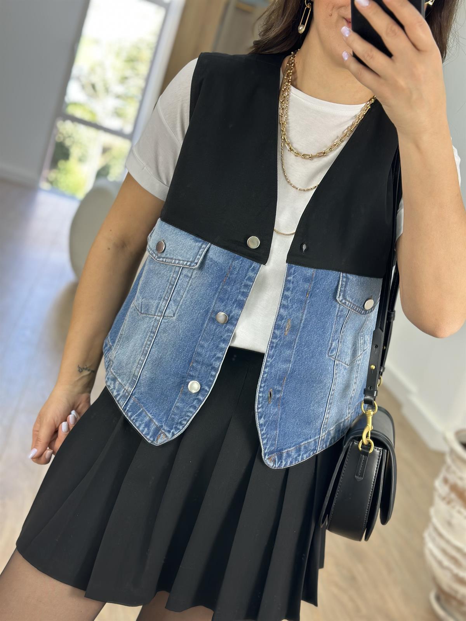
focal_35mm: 48
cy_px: 310
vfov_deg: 39.7
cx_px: 233
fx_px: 862
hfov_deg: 30.3
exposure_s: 1/100
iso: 80
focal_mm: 6.86
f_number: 1.78
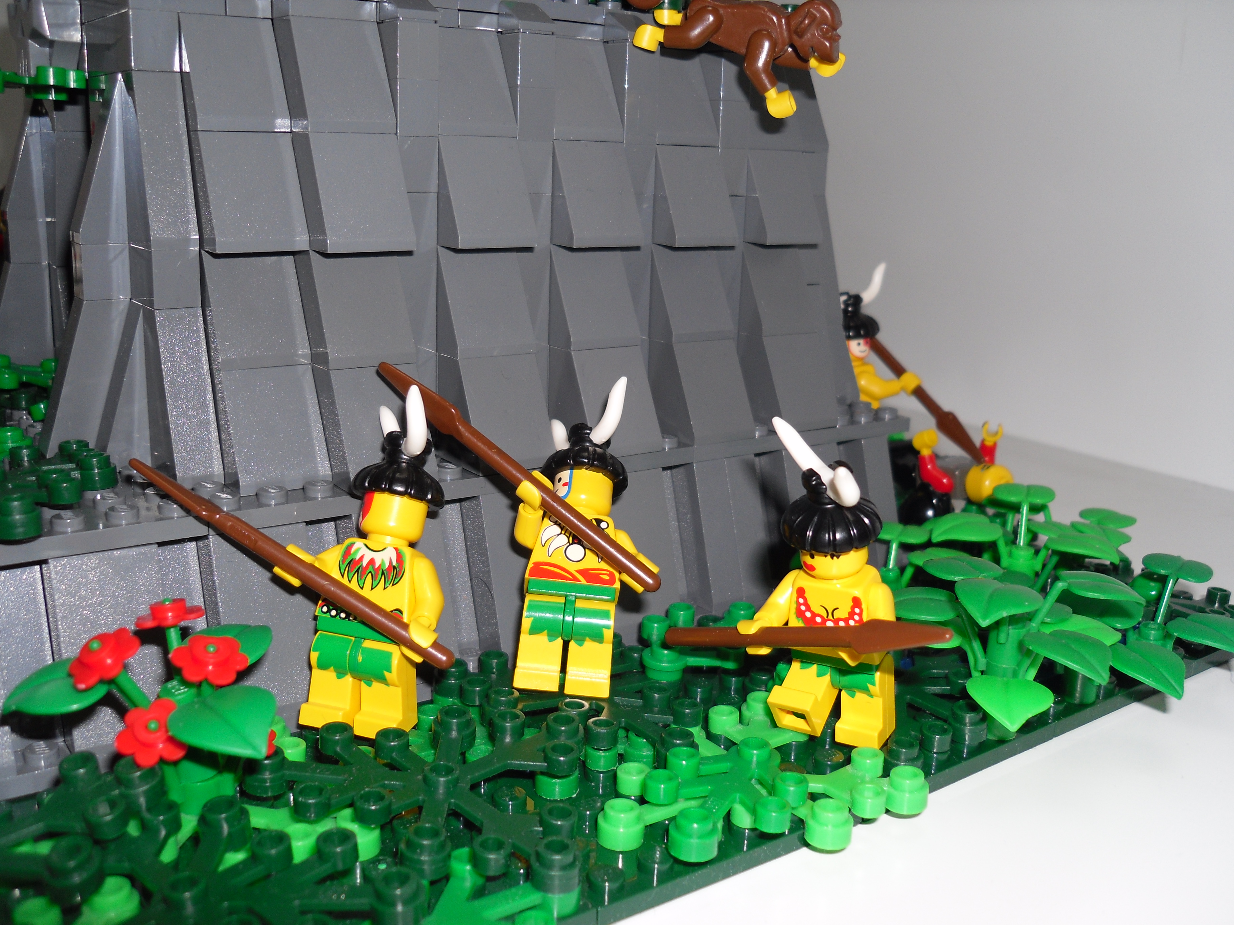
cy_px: 462
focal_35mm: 34
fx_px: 1212
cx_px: 617
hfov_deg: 54.0
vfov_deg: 41.8
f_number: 8.1
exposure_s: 1/45
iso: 80
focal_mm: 6
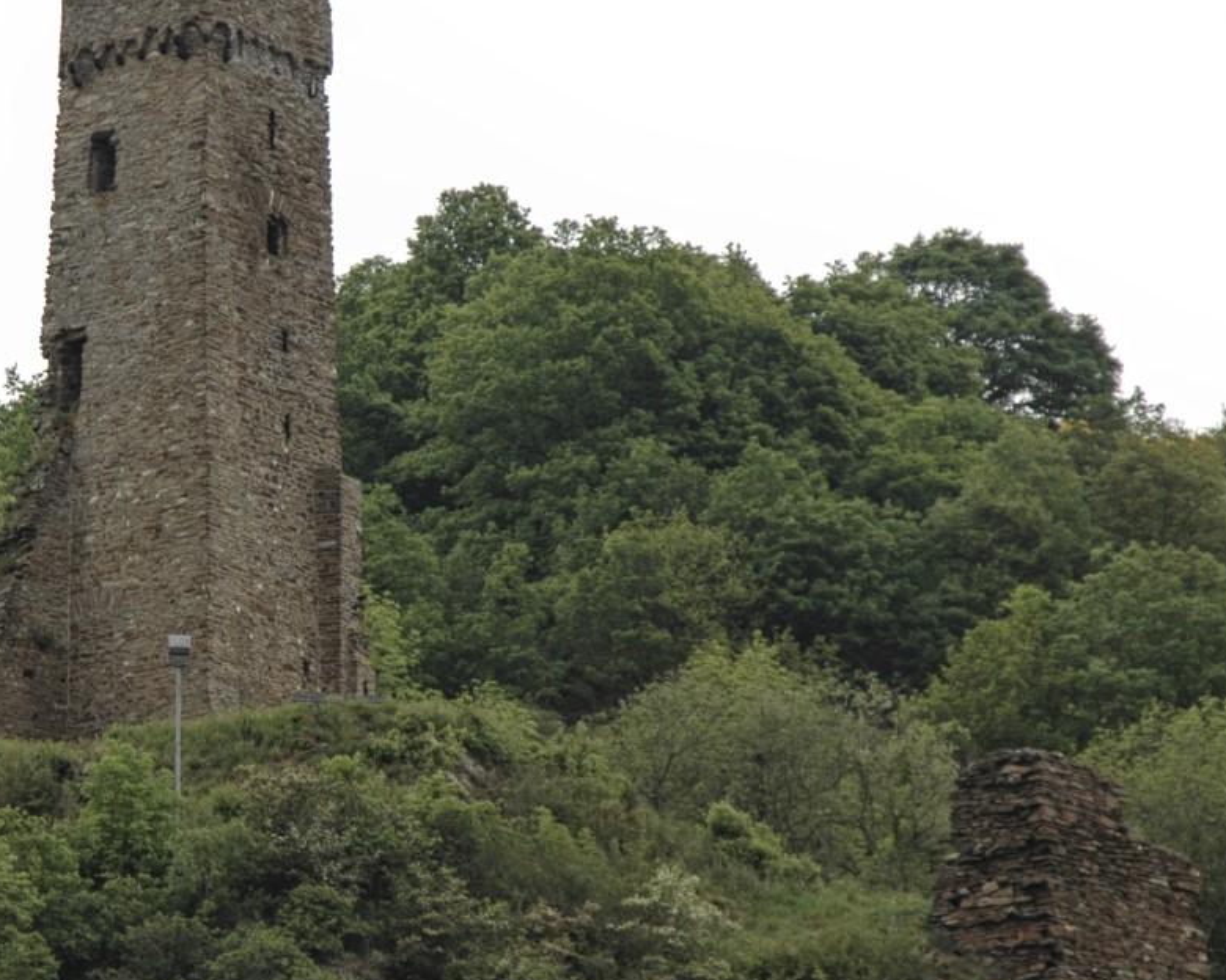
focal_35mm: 205
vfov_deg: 7.5
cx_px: 237
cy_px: 507
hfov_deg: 9.4
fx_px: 7438
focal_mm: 70
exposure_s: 1/125
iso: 200
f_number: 5.6
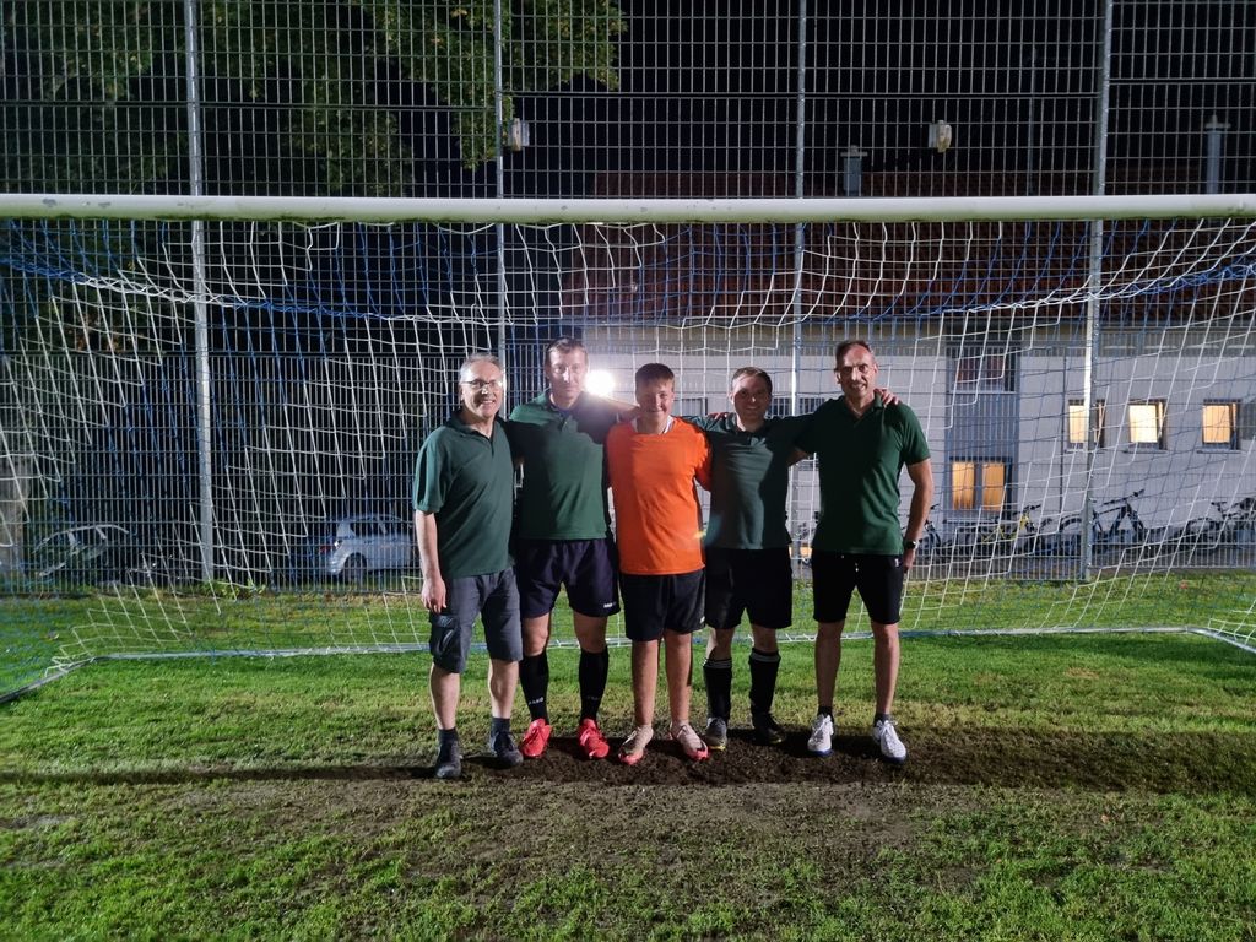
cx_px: 628
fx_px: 943
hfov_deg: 67.3
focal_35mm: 26
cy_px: 471
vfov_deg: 53.1
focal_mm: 5.4
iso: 800
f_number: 1.8
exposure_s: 1/25
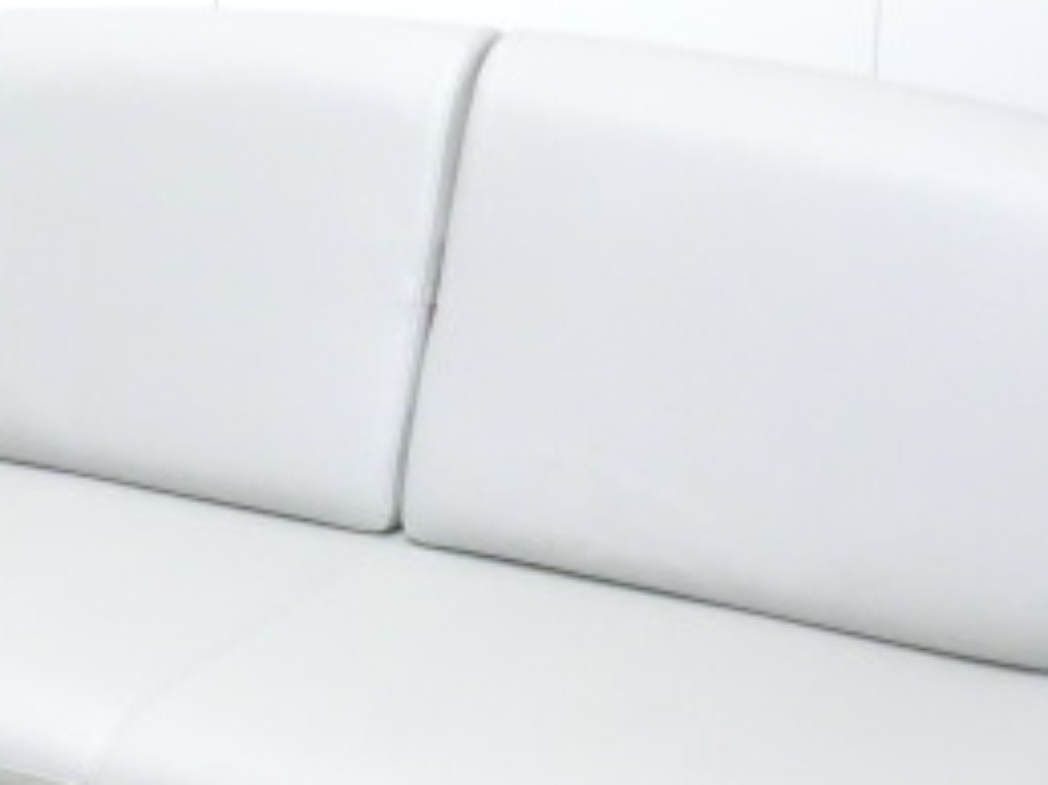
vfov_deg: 15.6
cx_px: 328
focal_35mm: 94
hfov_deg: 20.8
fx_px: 2845
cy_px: 599
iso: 800
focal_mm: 6.9
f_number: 3.9
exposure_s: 1/30
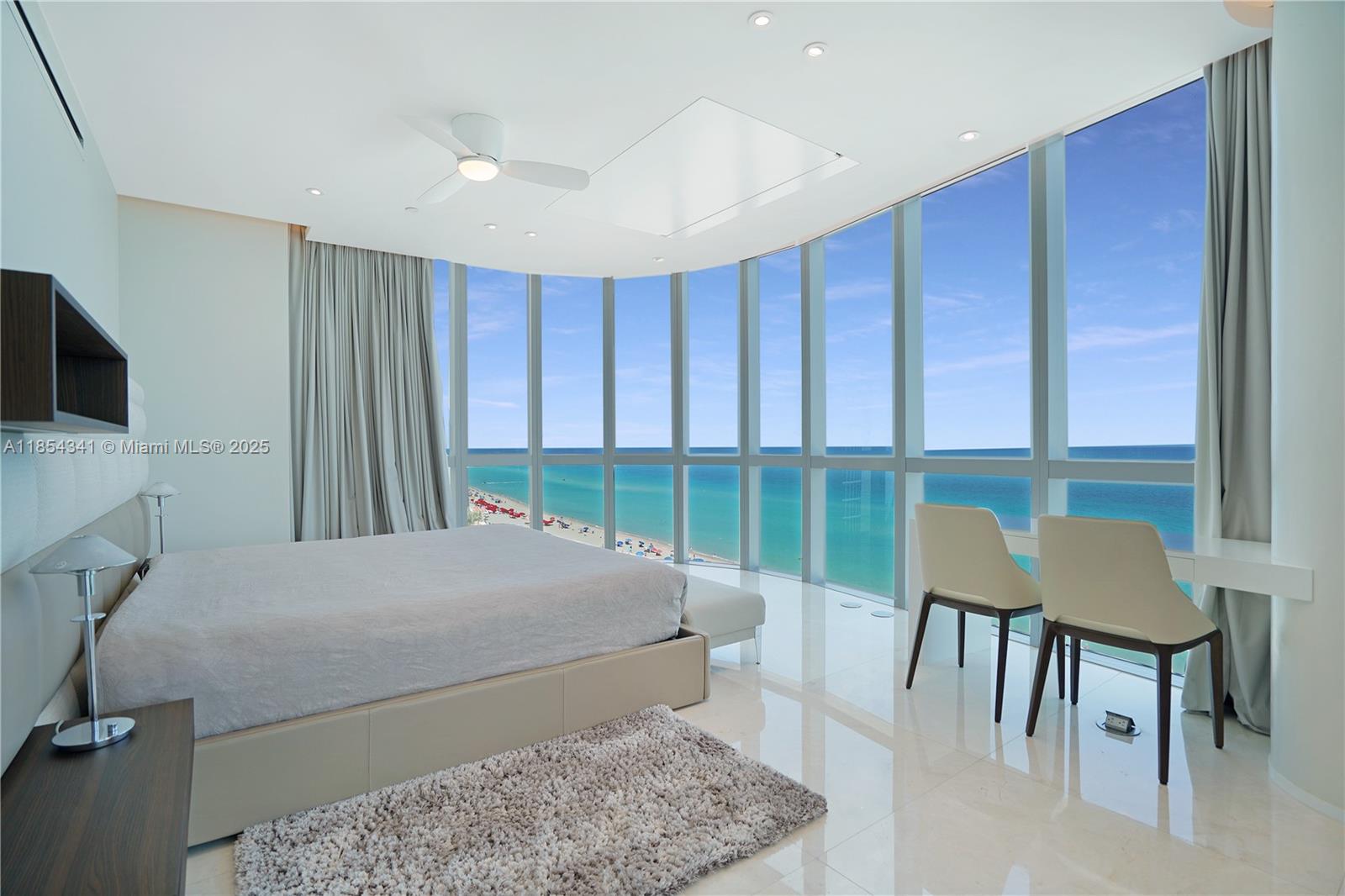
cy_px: 448
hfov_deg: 96.7
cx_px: 672
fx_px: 598
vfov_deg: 73.7
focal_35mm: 16
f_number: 5
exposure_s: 1/160
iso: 160
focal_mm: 16
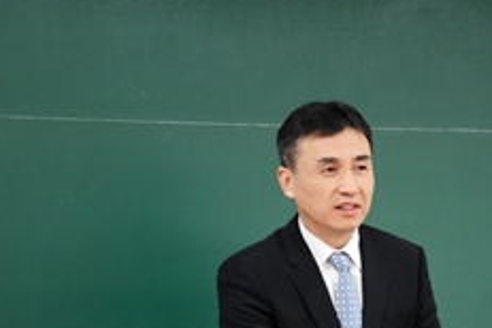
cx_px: 368
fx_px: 1995
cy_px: 253
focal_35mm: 146
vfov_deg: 9.4
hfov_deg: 14.0
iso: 500
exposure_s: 1/20
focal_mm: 50
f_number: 5
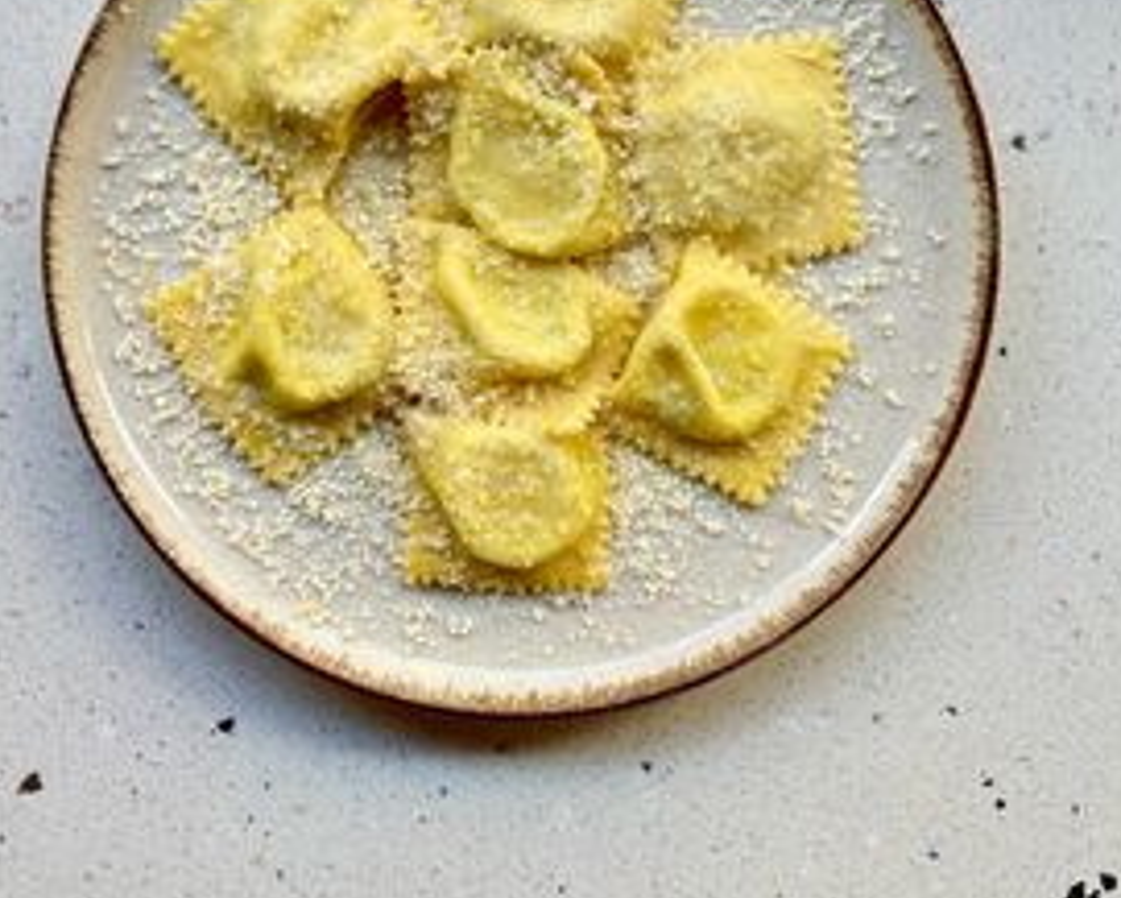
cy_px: 292
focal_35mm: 40
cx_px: 476
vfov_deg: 36.9
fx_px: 1328
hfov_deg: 45.6
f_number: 1.5
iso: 50
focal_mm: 5.7
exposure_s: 1/100
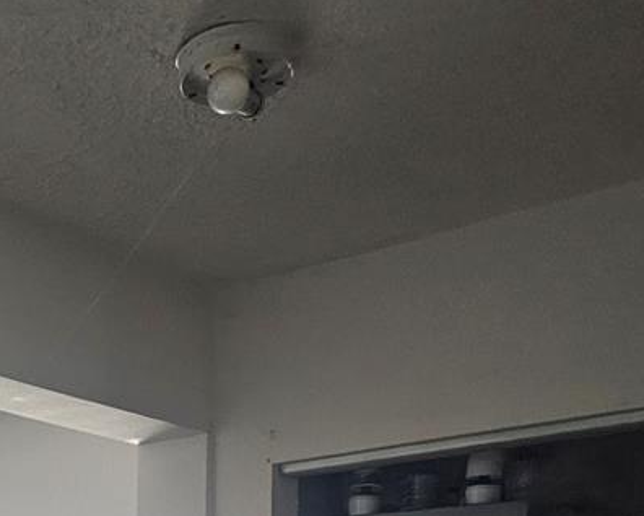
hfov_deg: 25.9
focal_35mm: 68
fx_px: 1296
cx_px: -52
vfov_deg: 19.4
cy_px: 786
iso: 1000
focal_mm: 6.3
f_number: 1.7
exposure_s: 1/120
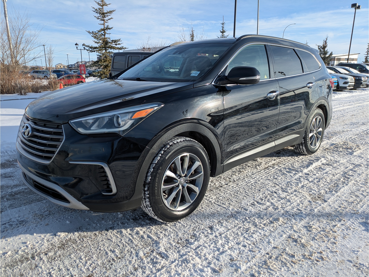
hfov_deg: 69.4
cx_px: 184
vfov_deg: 54.9
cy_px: 138
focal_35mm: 25
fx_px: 266
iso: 42
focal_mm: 5.43
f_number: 1.89
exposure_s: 1/1420
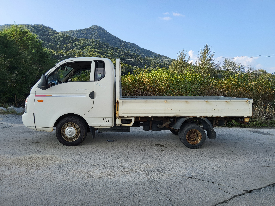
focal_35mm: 26
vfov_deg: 53.1
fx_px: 207
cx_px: 138
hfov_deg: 67.3
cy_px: 103
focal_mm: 3.98
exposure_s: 1/361
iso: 12
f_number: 1.8
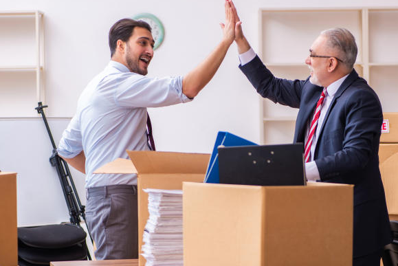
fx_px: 1505
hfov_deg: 15.1
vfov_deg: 10.1
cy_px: 152
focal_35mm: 136
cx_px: 241
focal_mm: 105
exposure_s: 1/125
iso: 100
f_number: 4.5
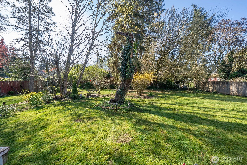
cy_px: 82
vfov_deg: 81.3
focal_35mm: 14
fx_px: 96
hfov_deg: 104.2
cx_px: 124
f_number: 7.1
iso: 80
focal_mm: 14
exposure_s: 1/50
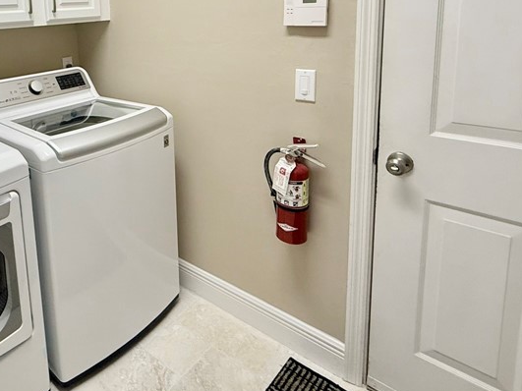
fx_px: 407
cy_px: 75
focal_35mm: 27
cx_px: 118
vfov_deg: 48.3
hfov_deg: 60.9
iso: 200
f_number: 2.2
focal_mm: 2.22
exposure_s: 1/120
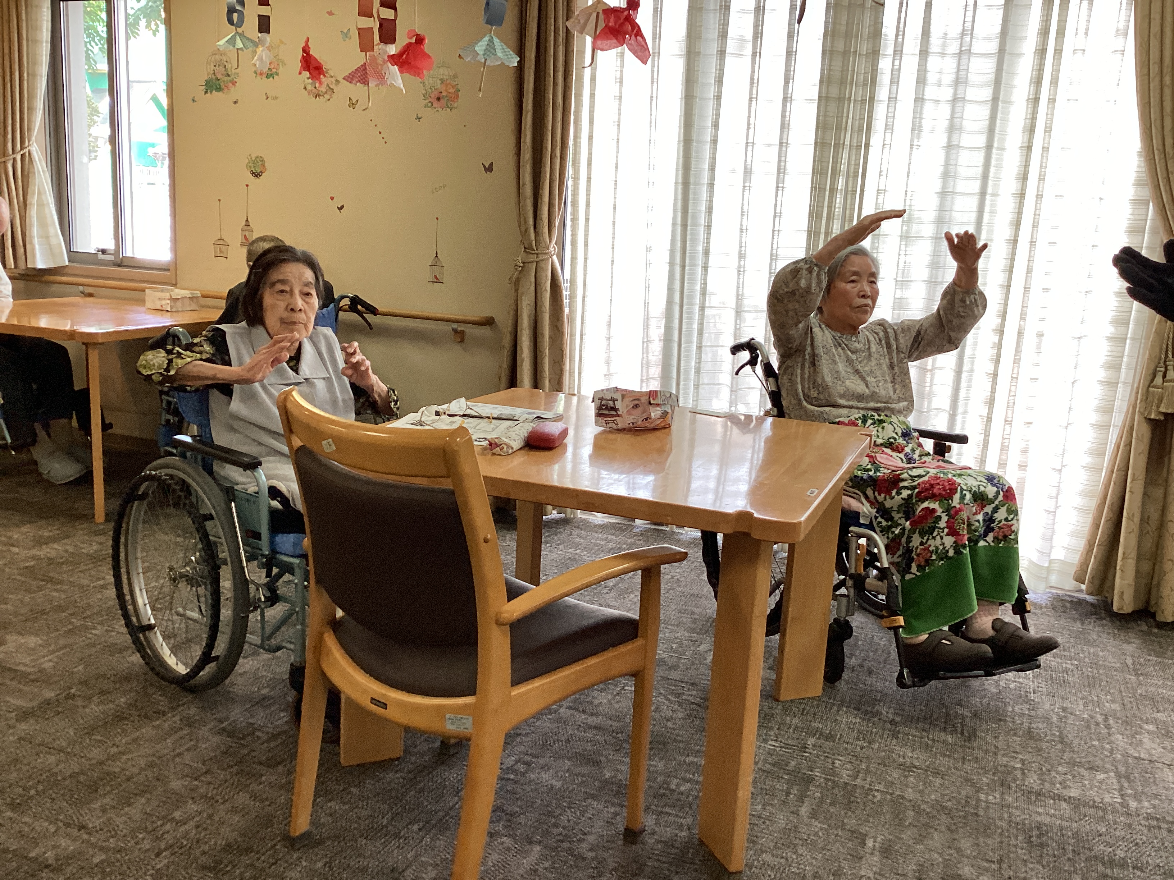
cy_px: 440
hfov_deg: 58.4
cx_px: 587
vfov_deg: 45.4
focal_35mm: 31
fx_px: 1051
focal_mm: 3.3
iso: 80
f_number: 2.4
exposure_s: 1/100
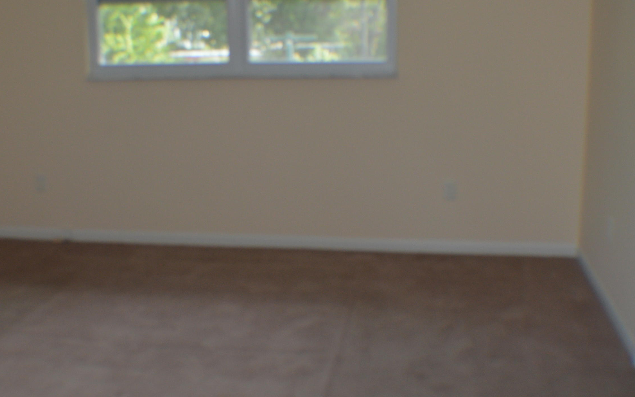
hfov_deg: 38.1
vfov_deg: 24.4
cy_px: 191
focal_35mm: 53
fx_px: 917
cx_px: 278
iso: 560
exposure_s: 1/60
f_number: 4.2
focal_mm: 26
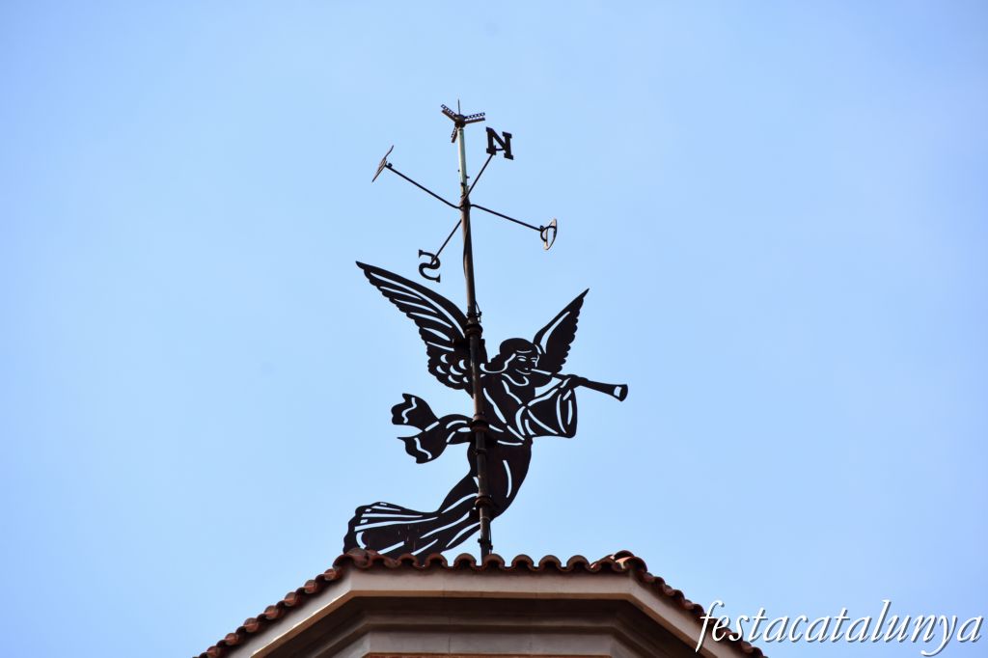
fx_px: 8230
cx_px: 494
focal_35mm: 300
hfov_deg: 6.9
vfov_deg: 4.6
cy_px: 329
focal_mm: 200
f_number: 9
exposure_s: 1/1250
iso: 400
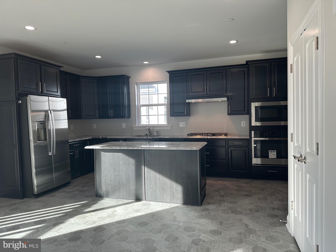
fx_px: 233
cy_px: 126
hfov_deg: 71.6
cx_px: 168
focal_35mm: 24
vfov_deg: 56.8
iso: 64
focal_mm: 6.86
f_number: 1.78
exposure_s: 1/134
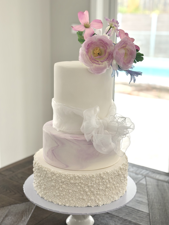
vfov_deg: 36.8
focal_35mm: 52
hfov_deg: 28.0
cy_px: 112
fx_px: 339
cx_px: 84
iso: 50
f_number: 1.6
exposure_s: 1/71
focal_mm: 5.96
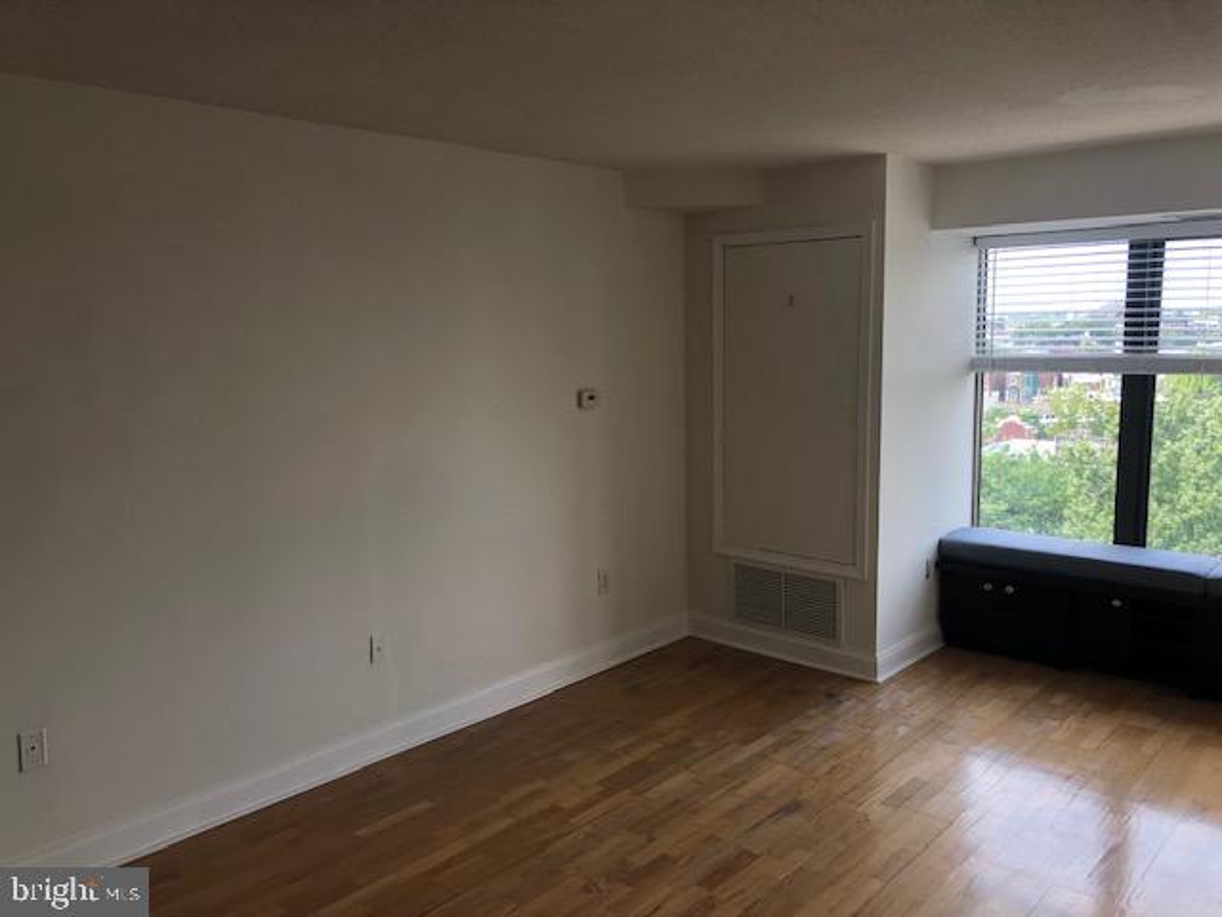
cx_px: 611
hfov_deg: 63.4
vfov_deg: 49.7
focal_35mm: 28
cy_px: 458
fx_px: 988
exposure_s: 1/120
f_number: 1.8
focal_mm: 4
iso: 50
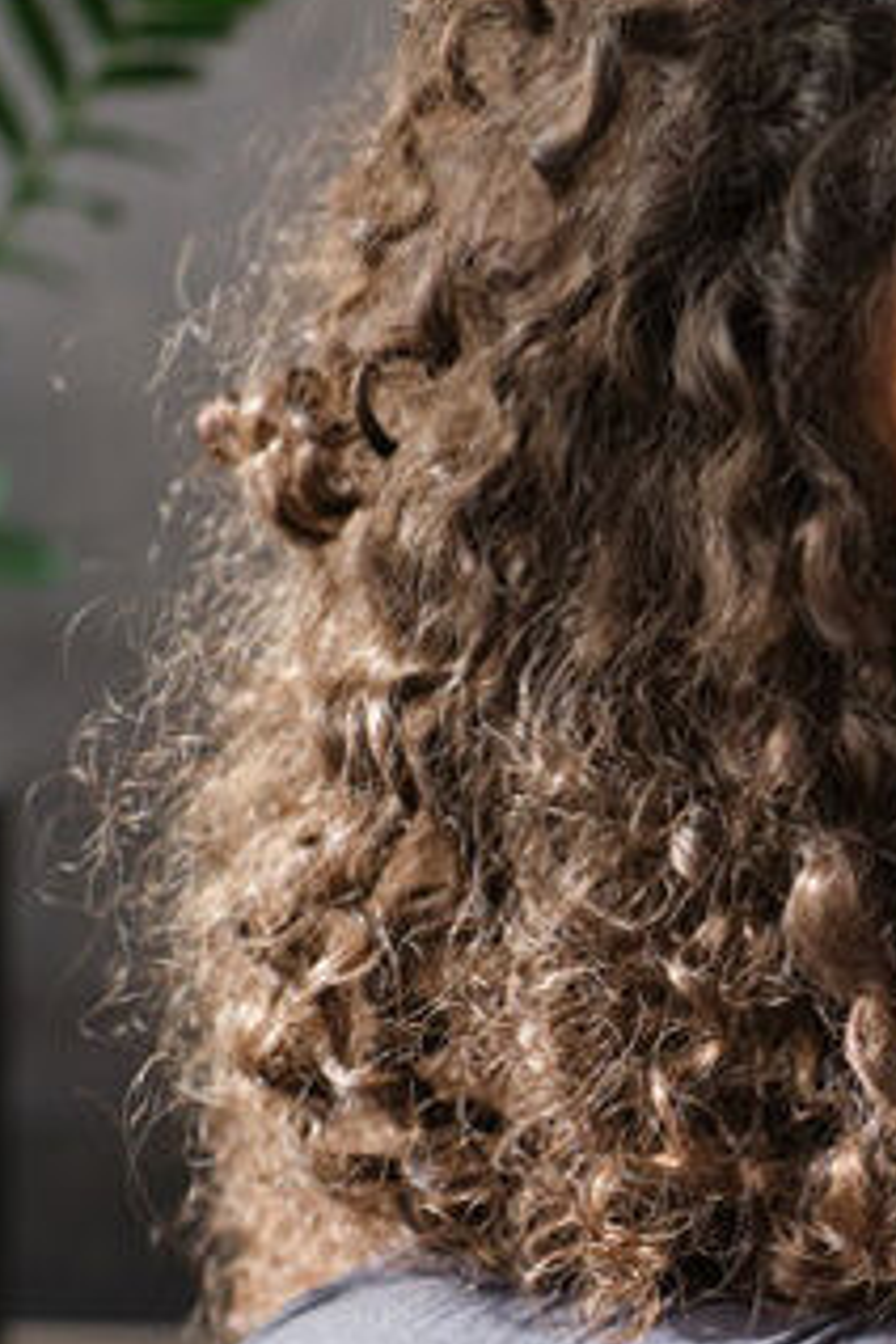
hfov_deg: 11.7
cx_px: 1310
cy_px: 1374
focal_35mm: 112
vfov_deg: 17.8
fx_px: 4181
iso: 400
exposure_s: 1/160
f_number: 2
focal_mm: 23
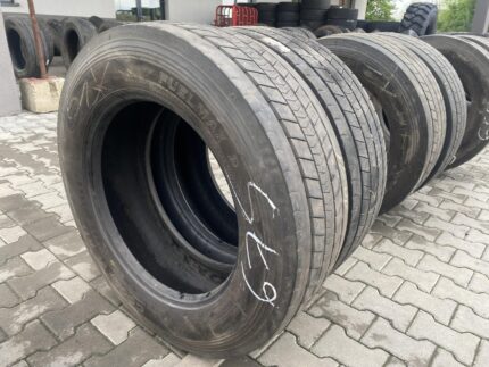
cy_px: 184
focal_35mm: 26
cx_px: 244
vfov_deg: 53.1
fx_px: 367
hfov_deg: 67.3
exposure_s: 1/121
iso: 40
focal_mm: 4.25
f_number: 1.8
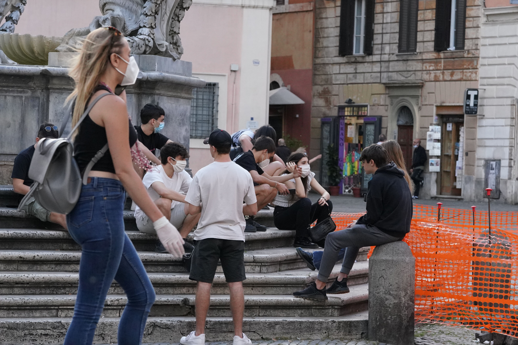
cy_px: 172
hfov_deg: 12.2
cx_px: 259
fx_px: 2432
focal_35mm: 169
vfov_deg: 8.1
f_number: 8
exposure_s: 1/640
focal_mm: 113
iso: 4000
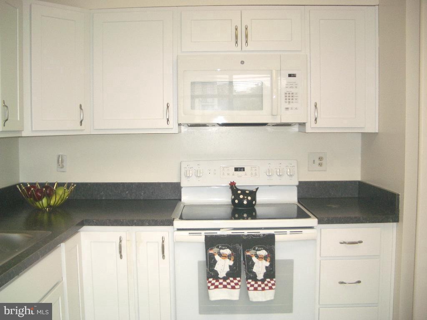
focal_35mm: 35
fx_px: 432
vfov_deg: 40.7
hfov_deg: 52.6
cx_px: 214
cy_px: 160
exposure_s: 1/125
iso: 100
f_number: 2.6
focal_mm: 5.8
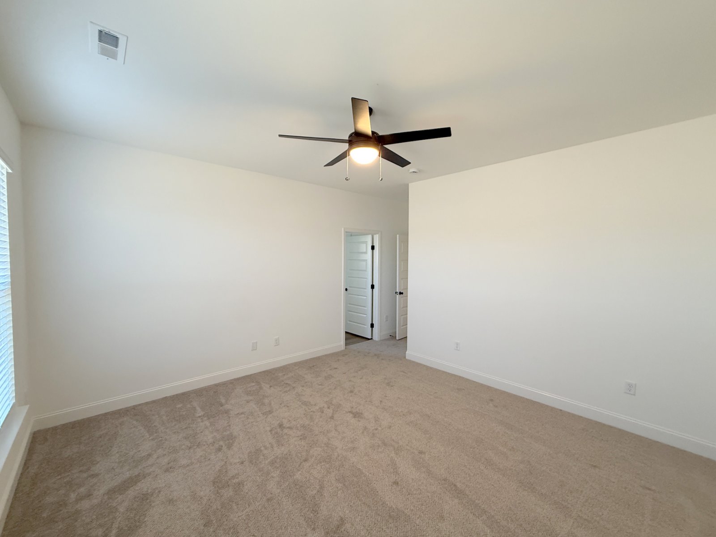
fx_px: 290
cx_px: 358
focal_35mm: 14
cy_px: 268
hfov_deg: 102.1
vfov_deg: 85.7
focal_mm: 2.22
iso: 200
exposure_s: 1/60
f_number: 2.2
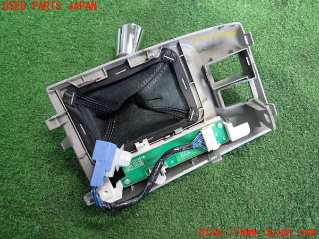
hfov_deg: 69.4
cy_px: 120
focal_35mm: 25
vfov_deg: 54.9
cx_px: 160
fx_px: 230
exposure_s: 1/30
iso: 400
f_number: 2
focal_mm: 4.5
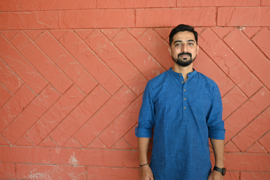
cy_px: 90
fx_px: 225
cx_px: 135
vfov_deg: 43.6
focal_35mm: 30
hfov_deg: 61.9
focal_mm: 20
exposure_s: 1/125
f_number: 3.8
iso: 1800
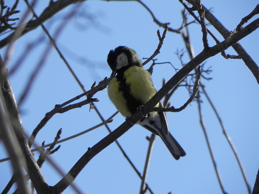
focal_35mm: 678
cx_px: 130
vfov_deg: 2.2
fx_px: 5073
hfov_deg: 2.9
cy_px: 97
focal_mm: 120
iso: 160
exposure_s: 1/386
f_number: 7.1
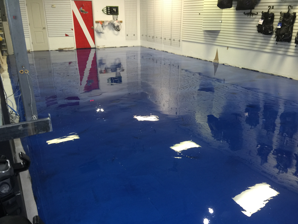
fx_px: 250
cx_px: 149
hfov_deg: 61.7
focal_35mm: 29
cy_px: 112
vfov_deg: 48.2
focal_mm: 4.15
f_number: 2.2
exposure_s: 1/15
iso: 50
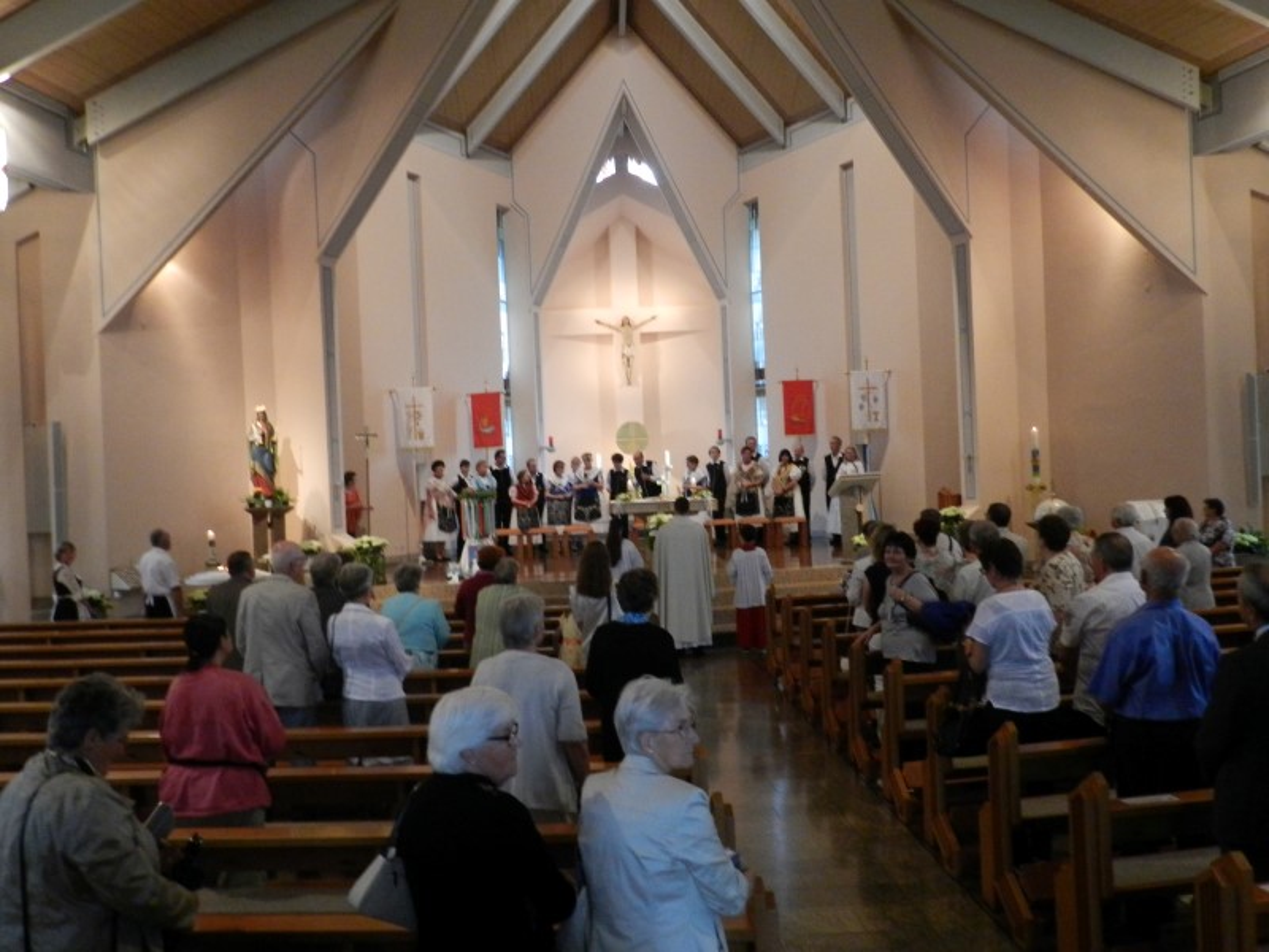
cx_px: 634
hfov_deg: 56.8
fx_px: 1173
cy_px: 476
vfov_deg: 44.2
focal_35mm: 32
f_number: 3.7
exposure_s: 1/40
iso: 800
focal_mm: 5.6
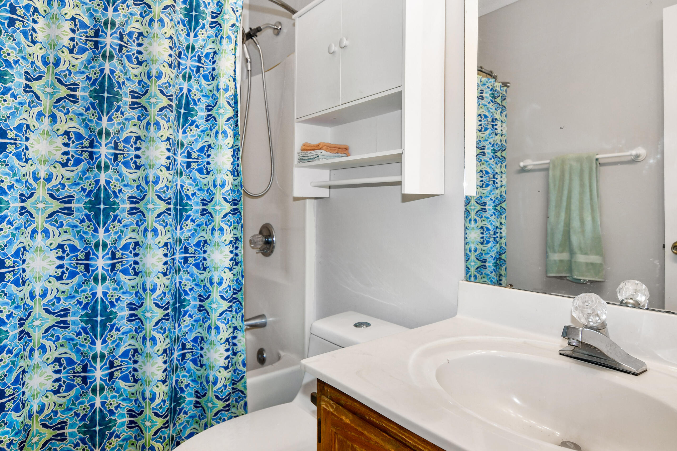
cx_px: 357
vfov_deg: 37.8
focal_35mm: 35
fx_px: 658
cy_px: 196
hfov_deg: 54.4
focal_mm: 20
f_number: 4
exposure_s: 1/60
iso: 140
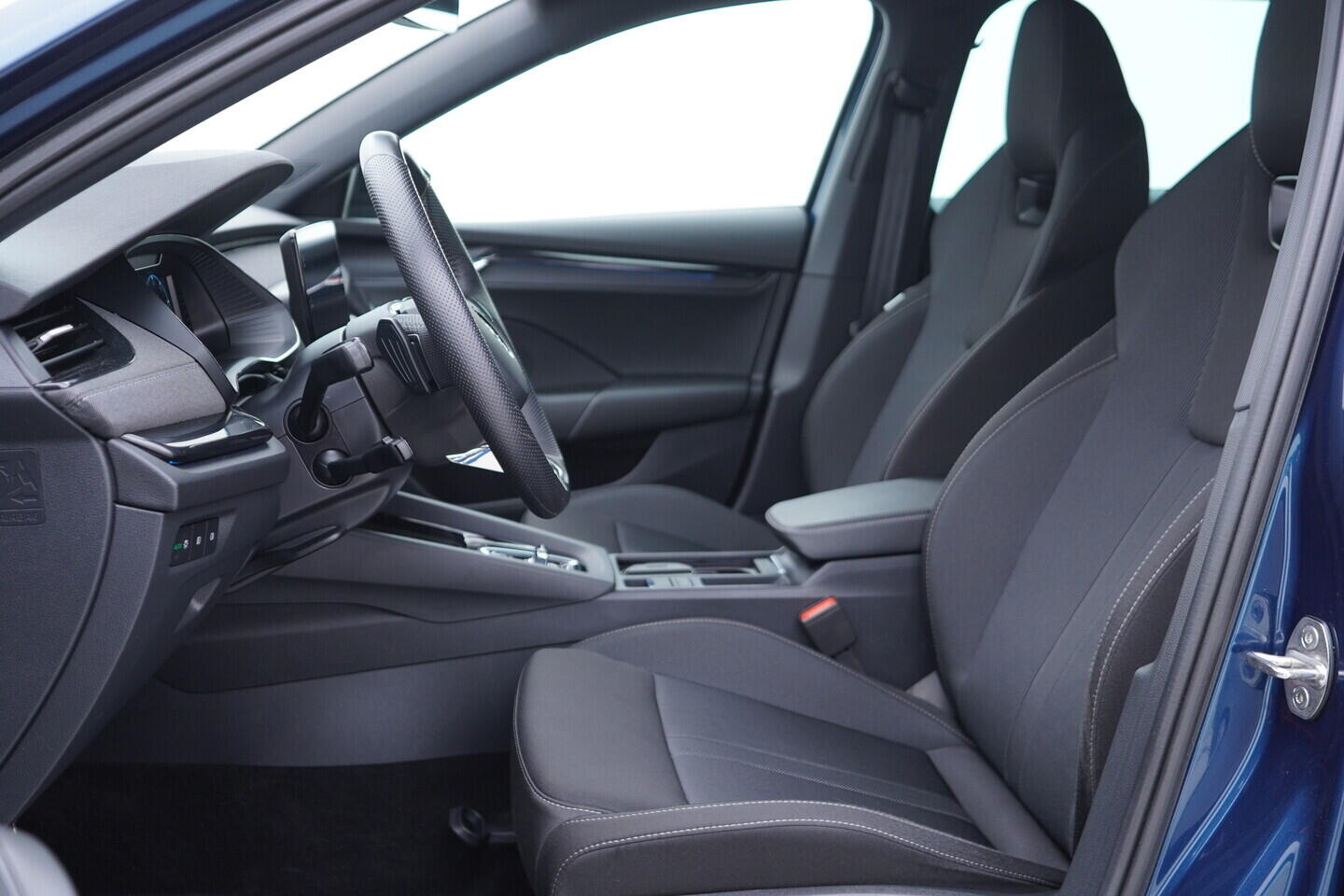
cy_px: 448
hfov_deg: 53.1
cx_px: 672
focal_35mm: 36
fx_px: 1344
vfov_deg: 36.9
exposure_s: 1/40
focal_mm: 24
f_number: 2.8
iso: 320
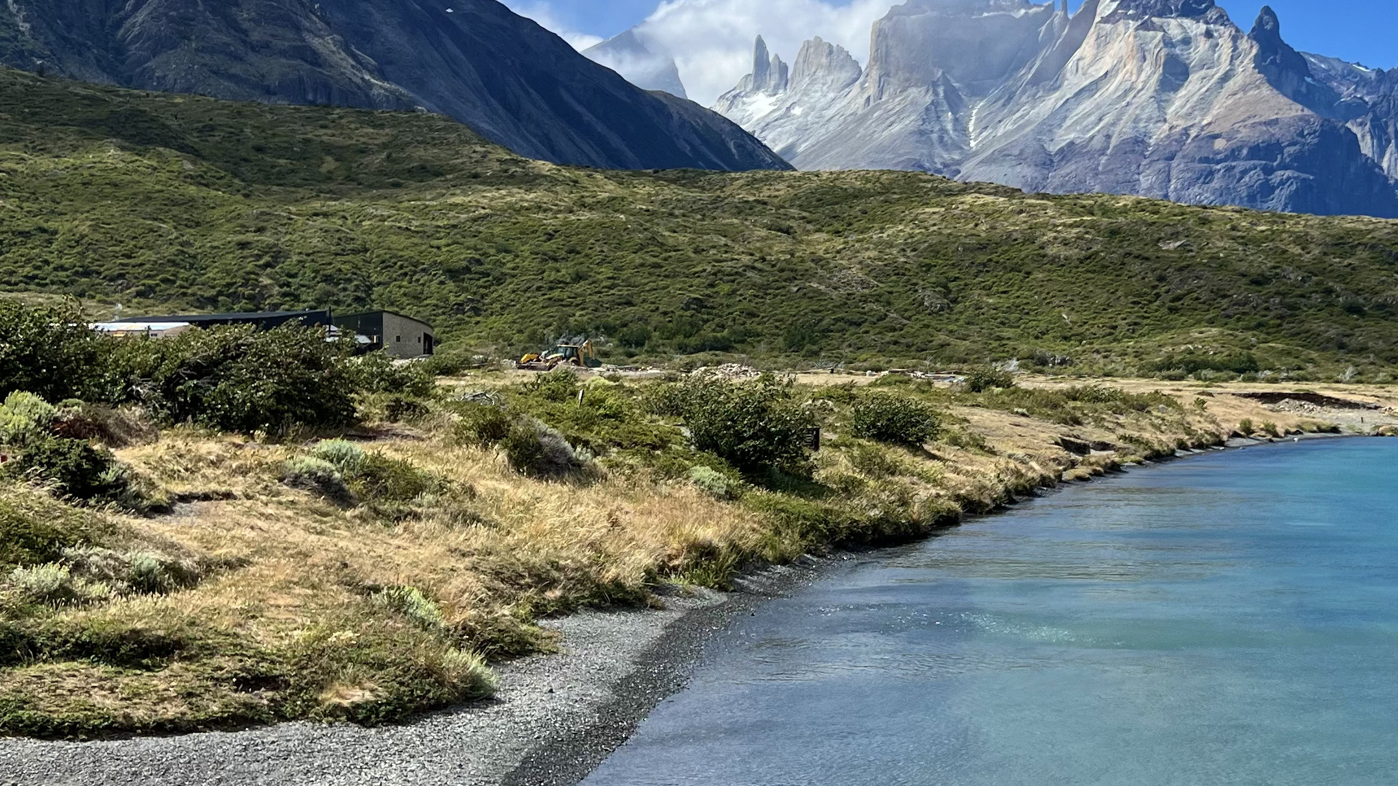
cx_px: 1035
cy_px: 301
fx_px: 1965
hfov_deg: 38.3
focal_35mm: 53
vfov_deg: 22.6
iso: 50
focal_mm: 5.7
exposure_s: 1/5319
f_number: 1.5
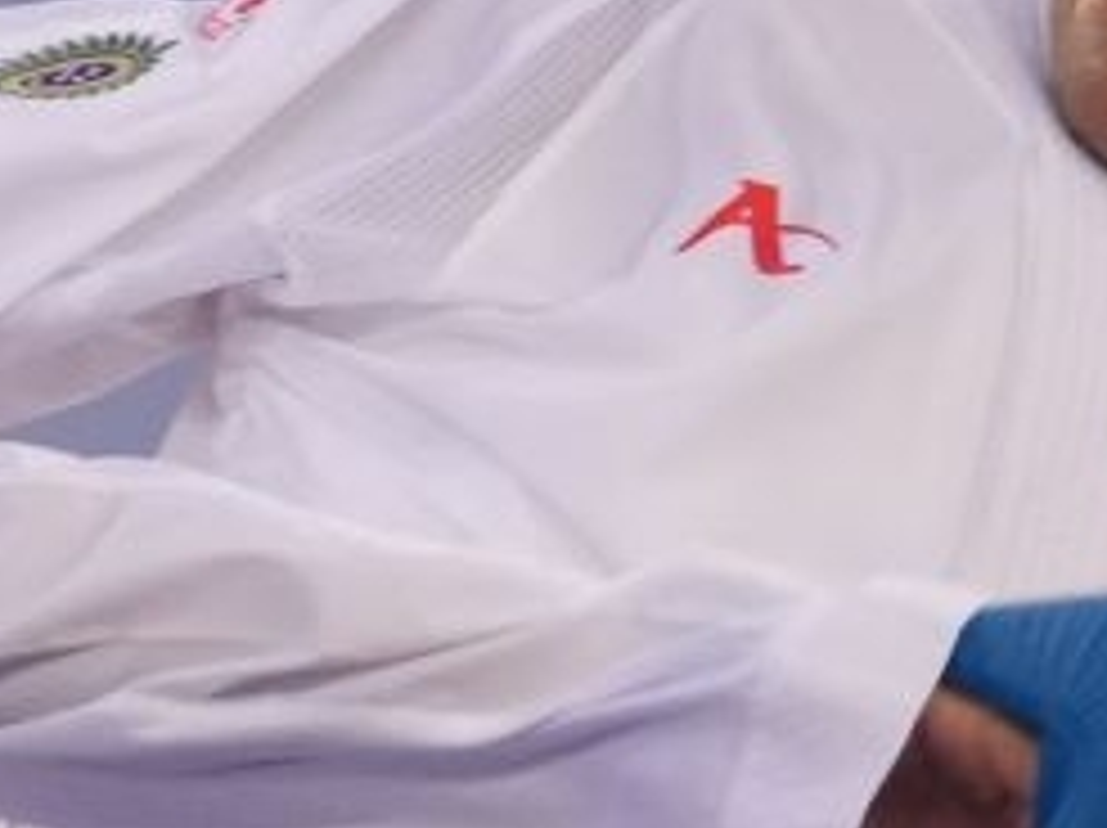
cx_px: 302
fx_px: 64344
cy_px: 1089
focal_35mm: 2014
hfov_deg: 1.0
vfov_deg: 0.7
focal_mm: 191
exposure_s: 1/1000
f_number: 2.8
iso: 1600
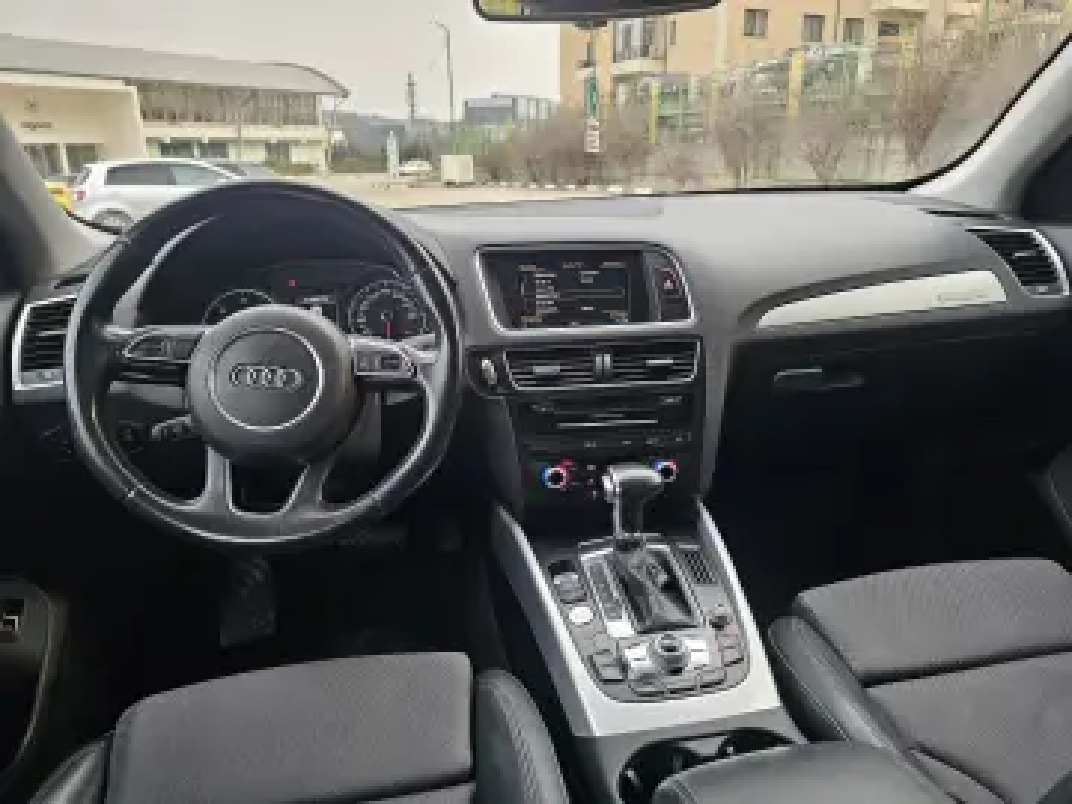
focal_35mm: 23
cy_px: 402
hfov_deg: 73.9
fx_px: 712
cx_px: 536
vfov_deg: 58.9
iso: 80
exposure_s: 1/180
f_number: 1.7
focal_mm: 6.3
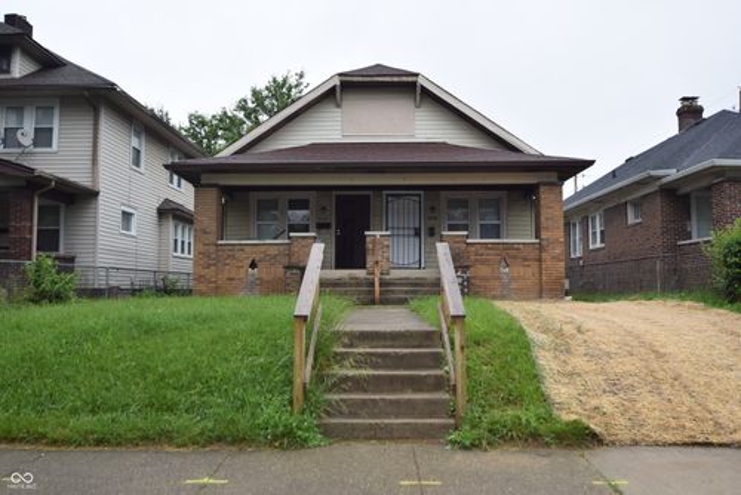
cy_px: 248
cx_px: 370
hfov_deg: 64.5
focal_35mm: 28
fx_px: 587
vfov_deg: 45.7
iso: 100
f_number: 5.6
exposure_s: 1/125
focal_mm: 19
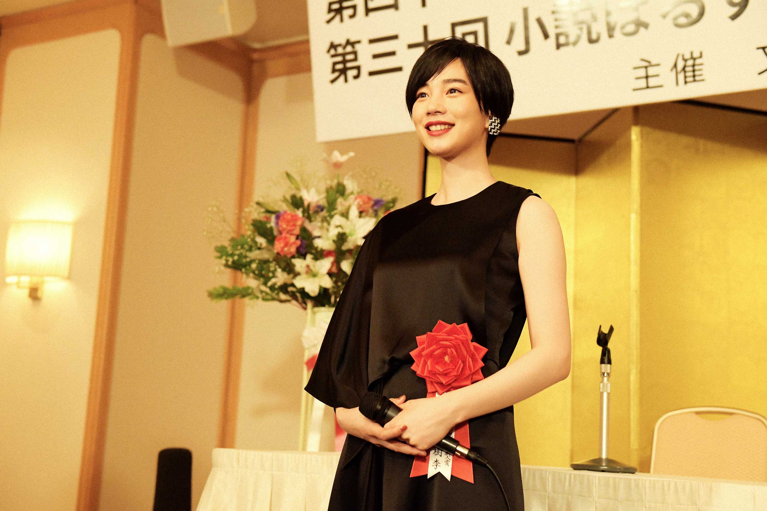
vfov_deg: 26.0
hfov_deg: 38.2
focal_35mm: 52
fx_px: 1108
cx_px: 384
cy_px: 256
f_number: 4
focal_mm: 52
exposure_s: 1/250
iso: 4000
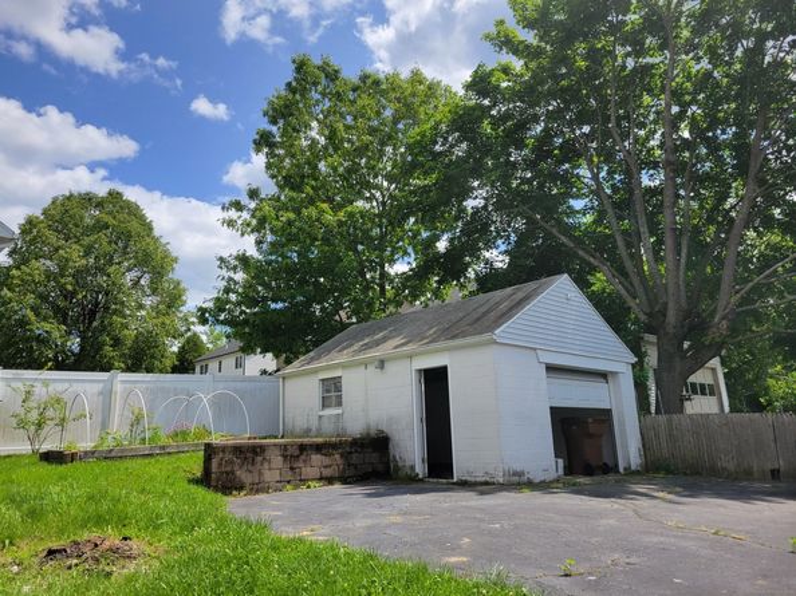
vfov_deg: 53.0
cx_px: 398
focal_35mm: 26
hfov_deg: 67.3
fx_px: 598
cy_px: 298
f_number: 1.8
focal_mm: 5.4
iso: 40
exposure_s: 1/2005
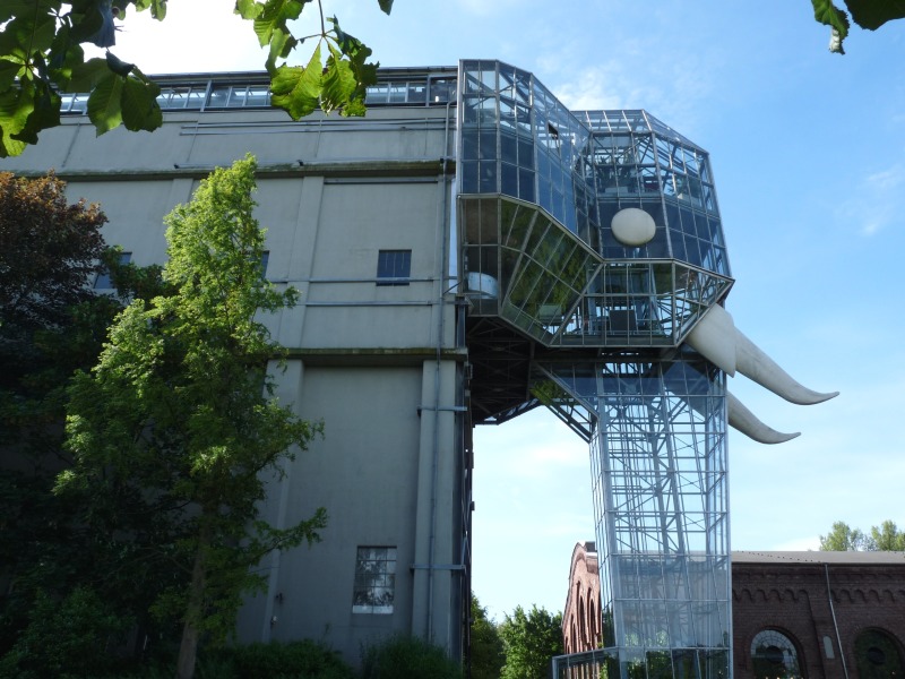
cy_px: 340
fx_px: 706
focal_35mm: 27
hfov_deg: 65.3
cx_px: 452
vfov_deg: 51.4
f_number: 5
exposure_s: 1/200
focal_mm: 4.8
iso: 100
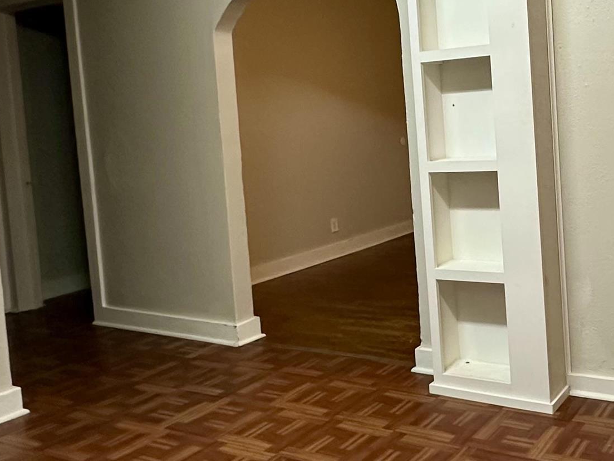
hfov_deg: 44.7
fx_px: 692
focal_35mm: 39
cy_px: 158
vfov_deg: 36.5
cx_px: 518
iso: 320
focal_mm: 2.22
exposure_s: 1/60
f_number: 2.2
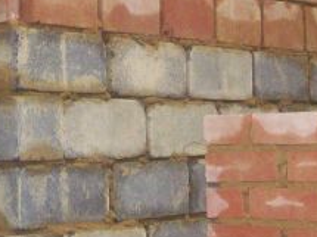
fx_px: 979
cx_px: 75
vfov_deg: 13.6
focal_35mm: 107
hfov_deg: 18.3
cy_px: -13
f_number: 2.7
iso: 200
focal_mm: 6
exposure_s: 1/64
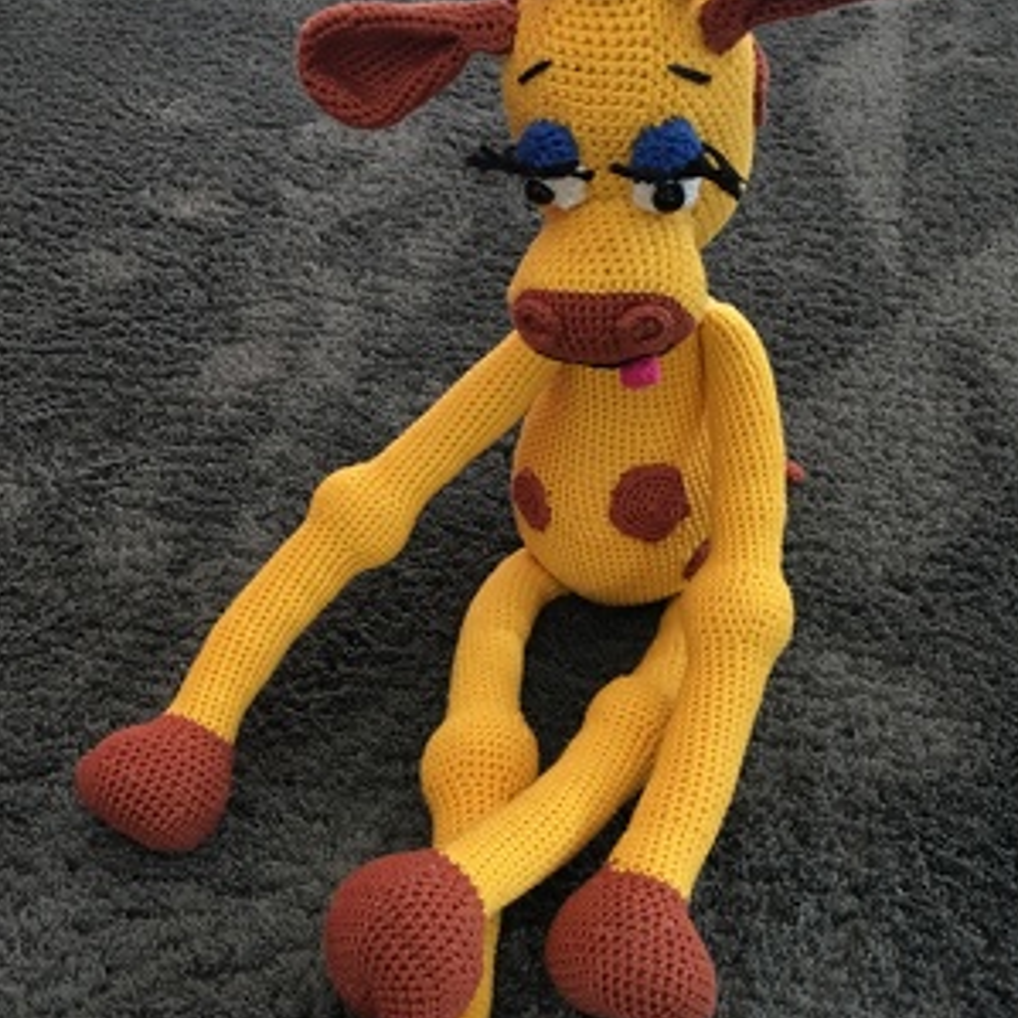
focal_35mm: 40
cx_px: 521
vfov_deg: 41.8
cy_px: 538
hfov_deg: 41.9
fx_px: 1331
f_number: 2.2
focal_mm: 4.15
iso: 100
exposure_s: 1/17
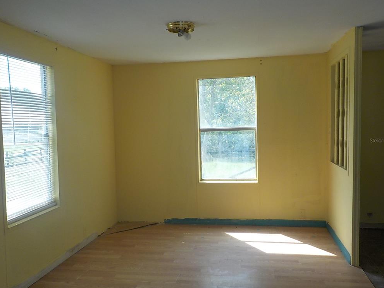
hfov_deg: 58.4
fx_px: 344
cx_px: 195
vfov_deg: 45.4
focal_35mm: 31
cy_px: 140
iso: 125
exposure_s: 1/320
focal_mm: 4.1
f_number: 3.3
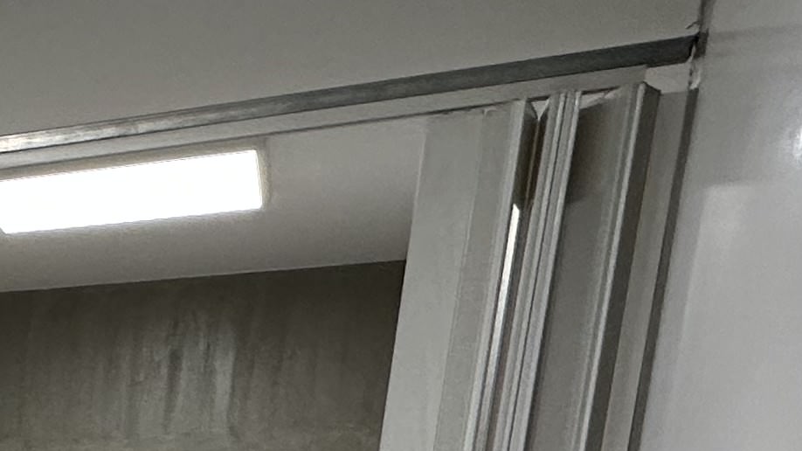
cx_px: -685
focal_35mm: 67
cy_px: 790
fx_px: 1425
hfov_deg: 20.5
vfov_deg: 15.6
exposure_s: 1/120
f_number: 2.2
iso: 160
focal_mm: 2.22
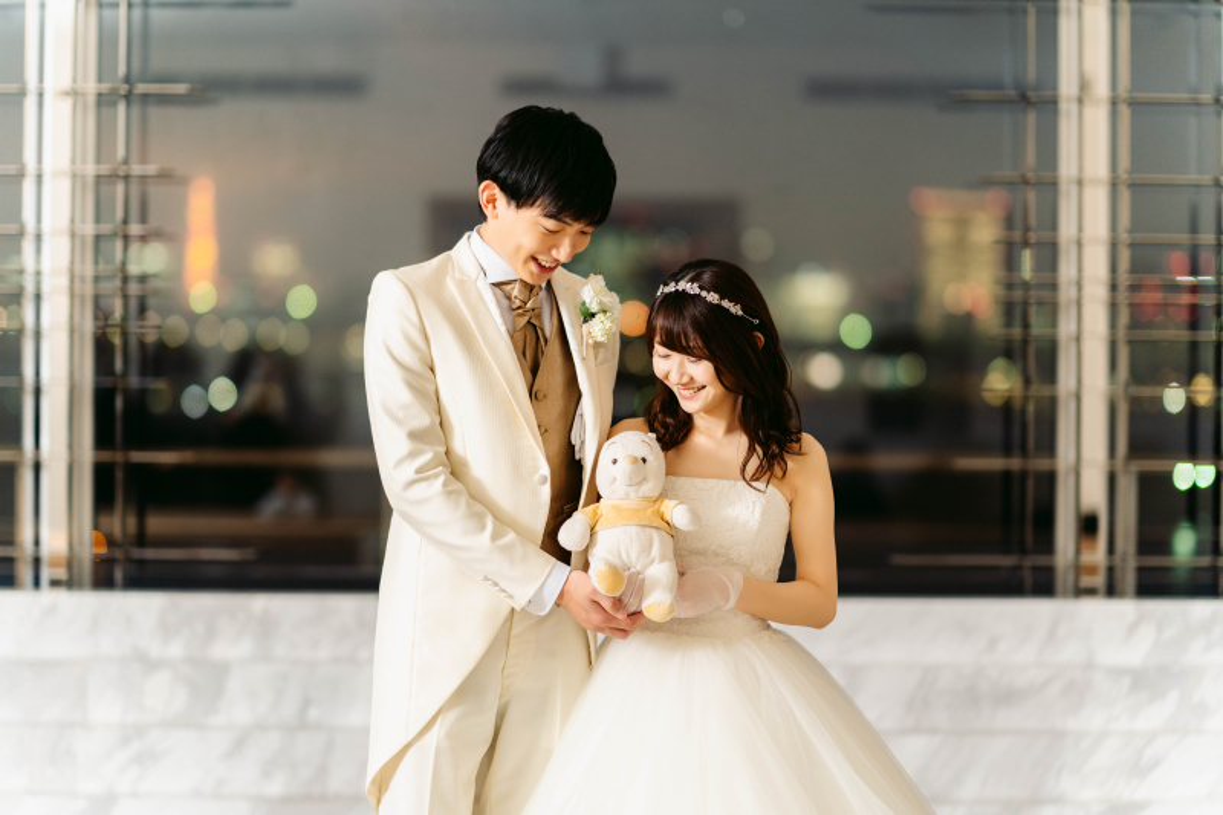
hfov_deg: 23.9
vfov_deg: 16.1
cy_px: 408
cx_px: 612
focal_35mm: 85
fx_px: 2887
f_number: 1.4
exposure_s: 1/60
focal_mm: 85
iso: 640
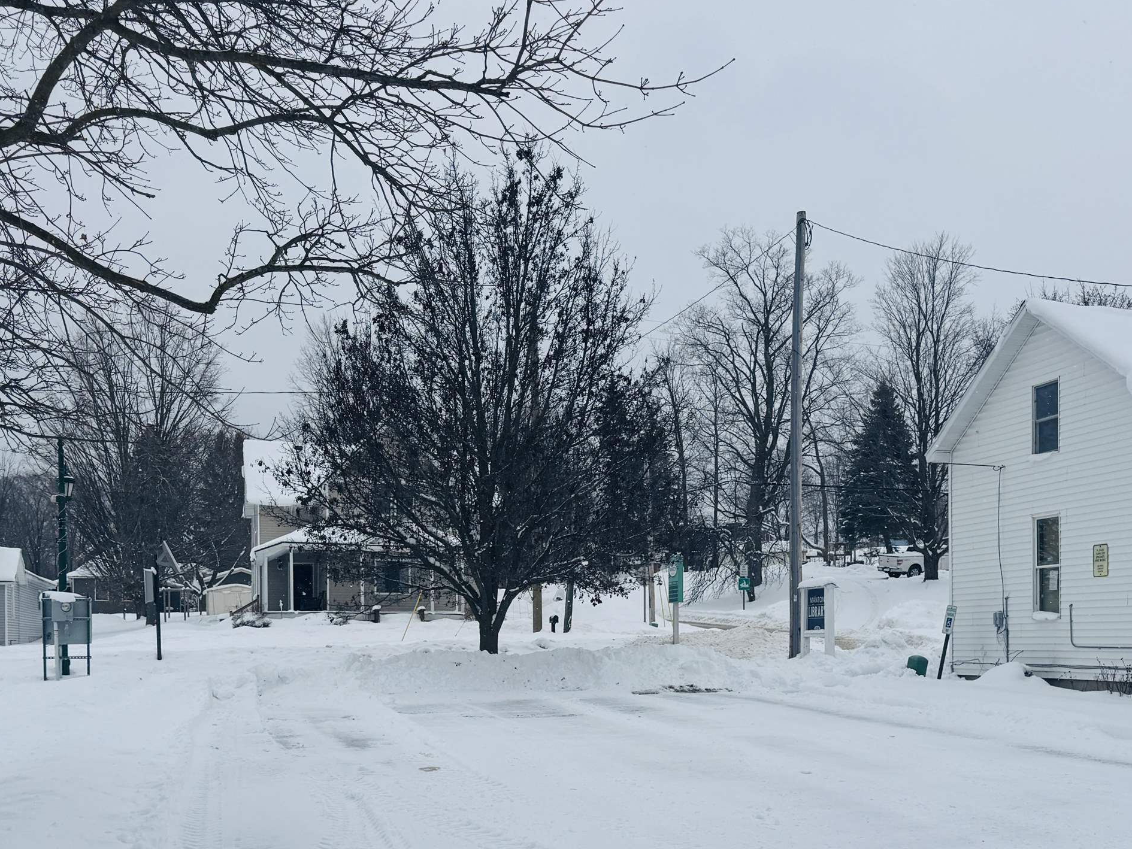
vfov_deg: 35.9
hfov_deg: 47.8
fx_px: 1276
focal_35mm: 39
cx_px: 525
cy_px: 648
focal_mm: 6.76
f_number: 1.78
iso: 80
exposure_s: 1/3802
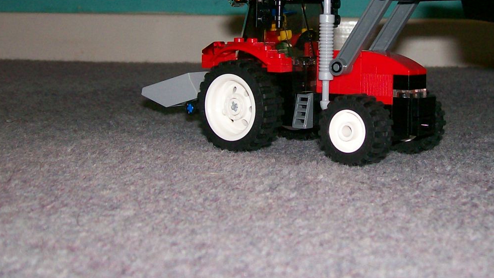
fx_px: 825
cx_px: 313
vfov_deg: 18.9
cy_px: 45
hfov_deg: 33.1
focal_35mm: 63
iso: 80
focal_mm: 6
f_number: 2.7
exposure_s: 1/64
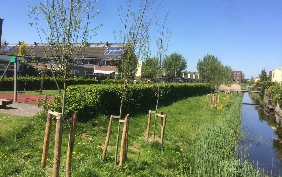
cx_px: 140
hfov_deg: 61.2
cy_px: 73
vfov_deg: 40.5
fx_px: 238
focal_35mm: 31
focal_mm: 4.15
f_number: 2.2
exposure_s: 1/1580
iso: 32
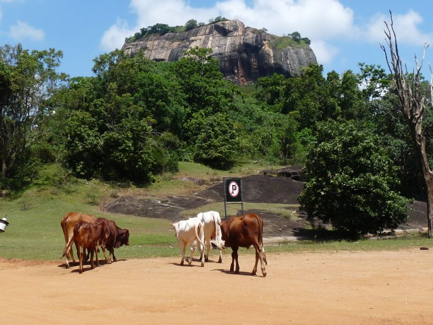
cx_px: 216
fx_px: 675
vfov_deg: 27.0
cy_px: 162
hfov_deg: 35.5
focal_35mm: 54
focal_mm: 5.4
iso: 100
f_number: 5.6
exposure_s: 1/400
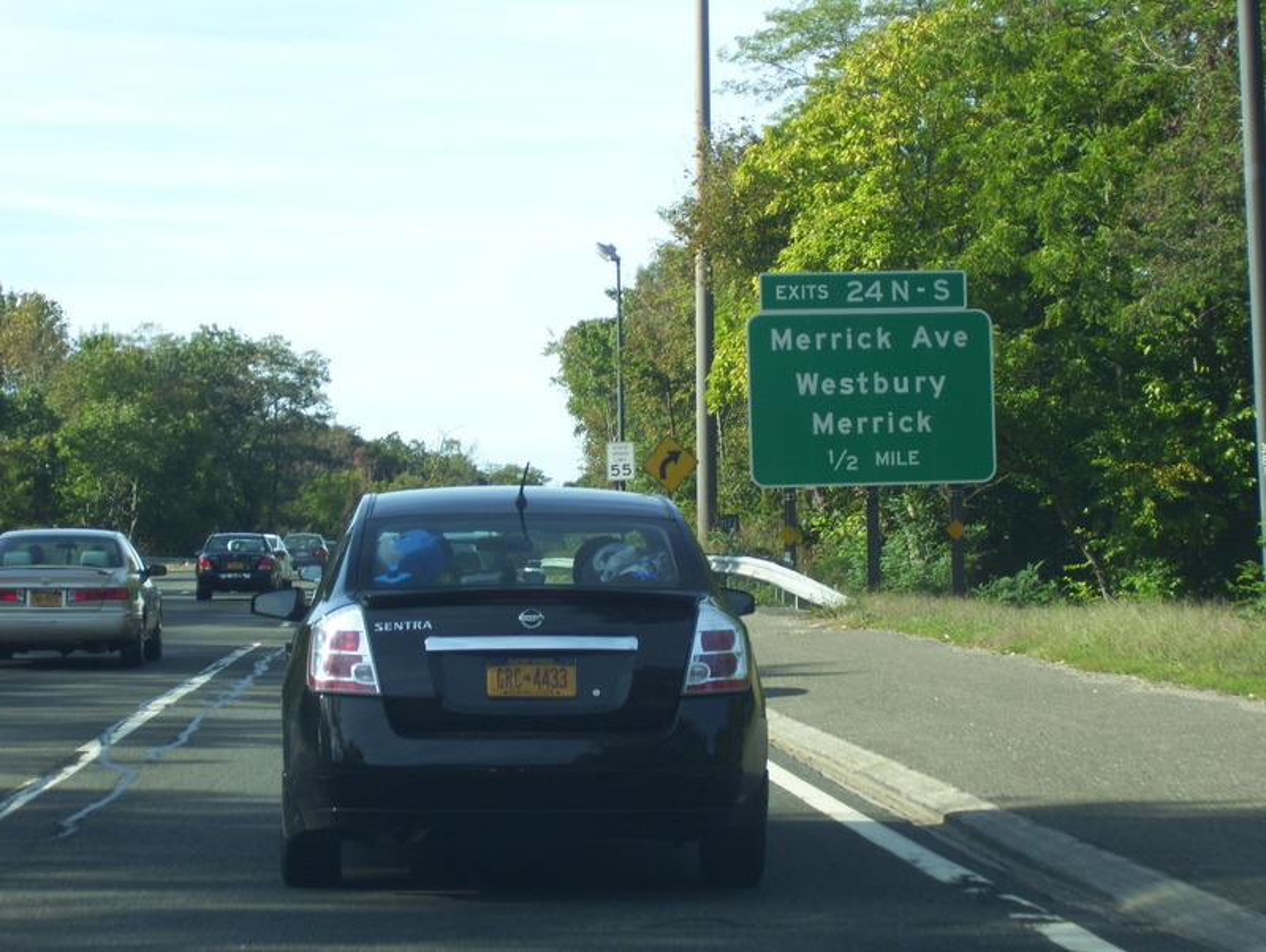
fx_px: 3955
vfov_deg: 13.7
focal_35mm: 108
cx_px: 633
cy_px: 476
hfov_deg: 18.2
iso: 125
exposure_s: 1/250
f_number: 4.6
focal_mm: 18
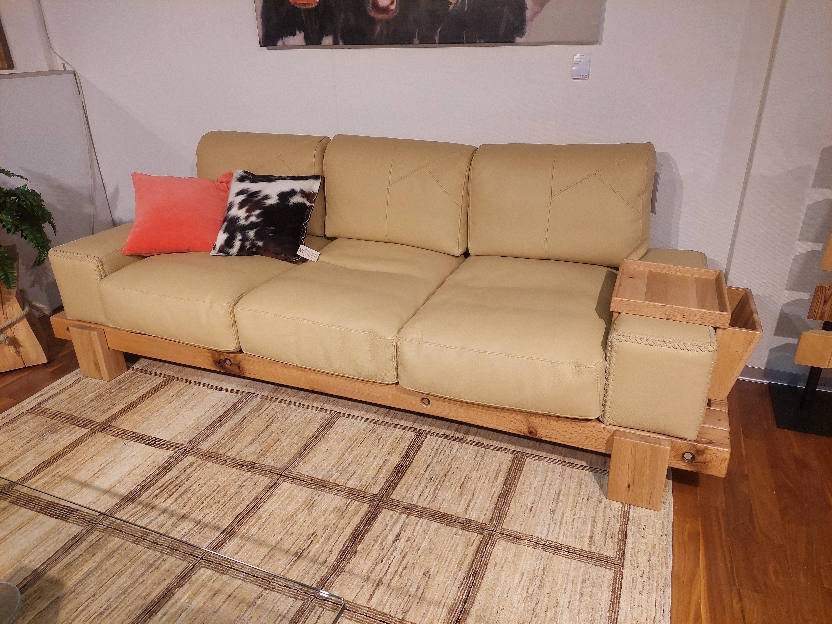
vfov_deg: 54.9
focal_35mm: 25
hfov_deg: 69.4
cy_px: 312
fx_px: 601
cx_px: 416
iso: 125
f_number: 1.8
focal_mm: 5.23
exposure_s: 1/50
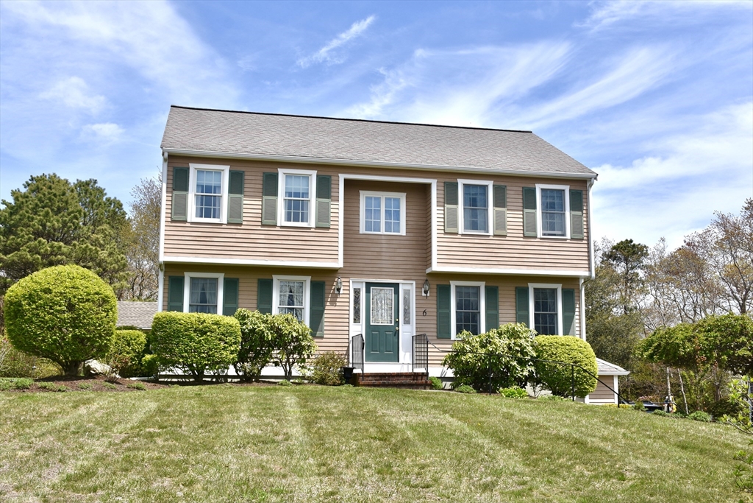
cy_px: 252
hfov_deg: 55.1
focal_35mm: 34
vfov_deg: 38.4
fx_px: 722
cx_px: 376
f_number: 8
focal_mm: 23
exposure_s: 1/500
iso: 180
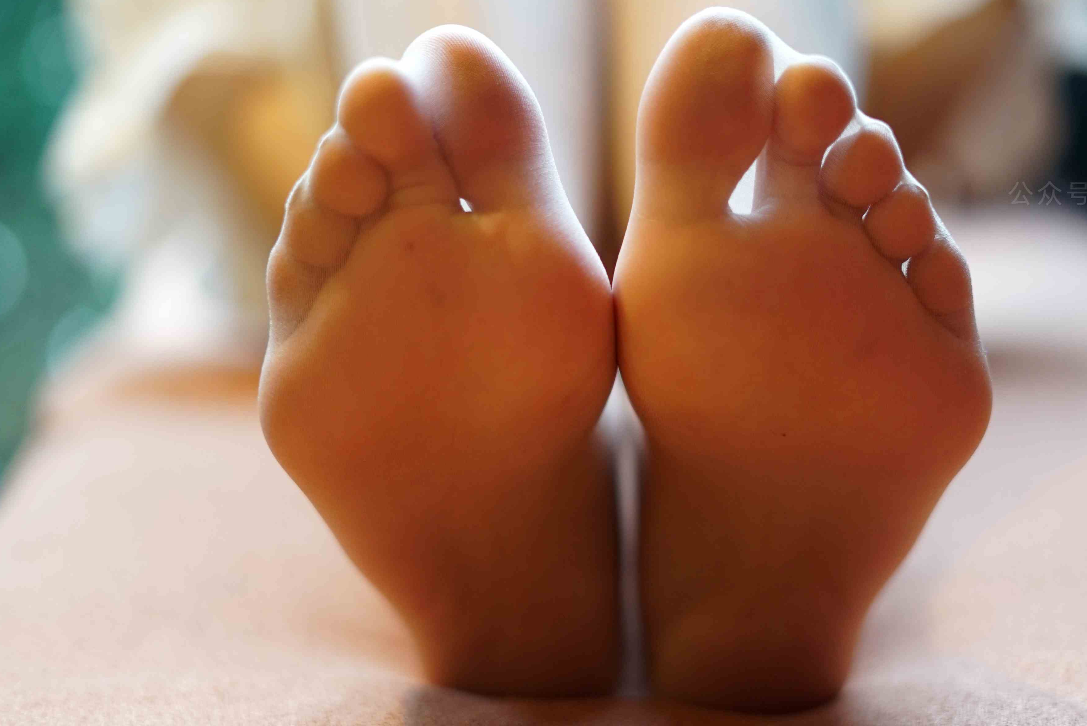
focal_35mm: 60
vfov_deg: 22.6
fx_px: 1813
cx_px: 595
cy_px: 330
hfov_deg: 33.4
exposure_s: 1/125
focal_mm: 50
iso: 1000
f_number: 1.8
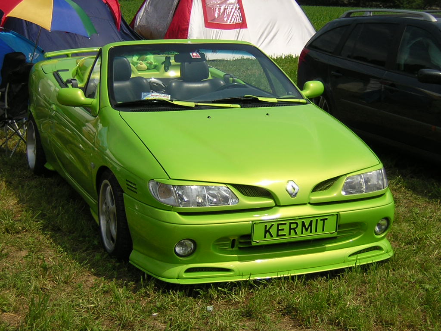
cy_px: 166
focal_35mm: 66
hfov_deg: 29.4
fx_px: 841
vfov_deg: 22.3
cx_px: 220
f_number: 3.5
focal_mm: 8.6
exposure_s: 1/1245
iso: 100
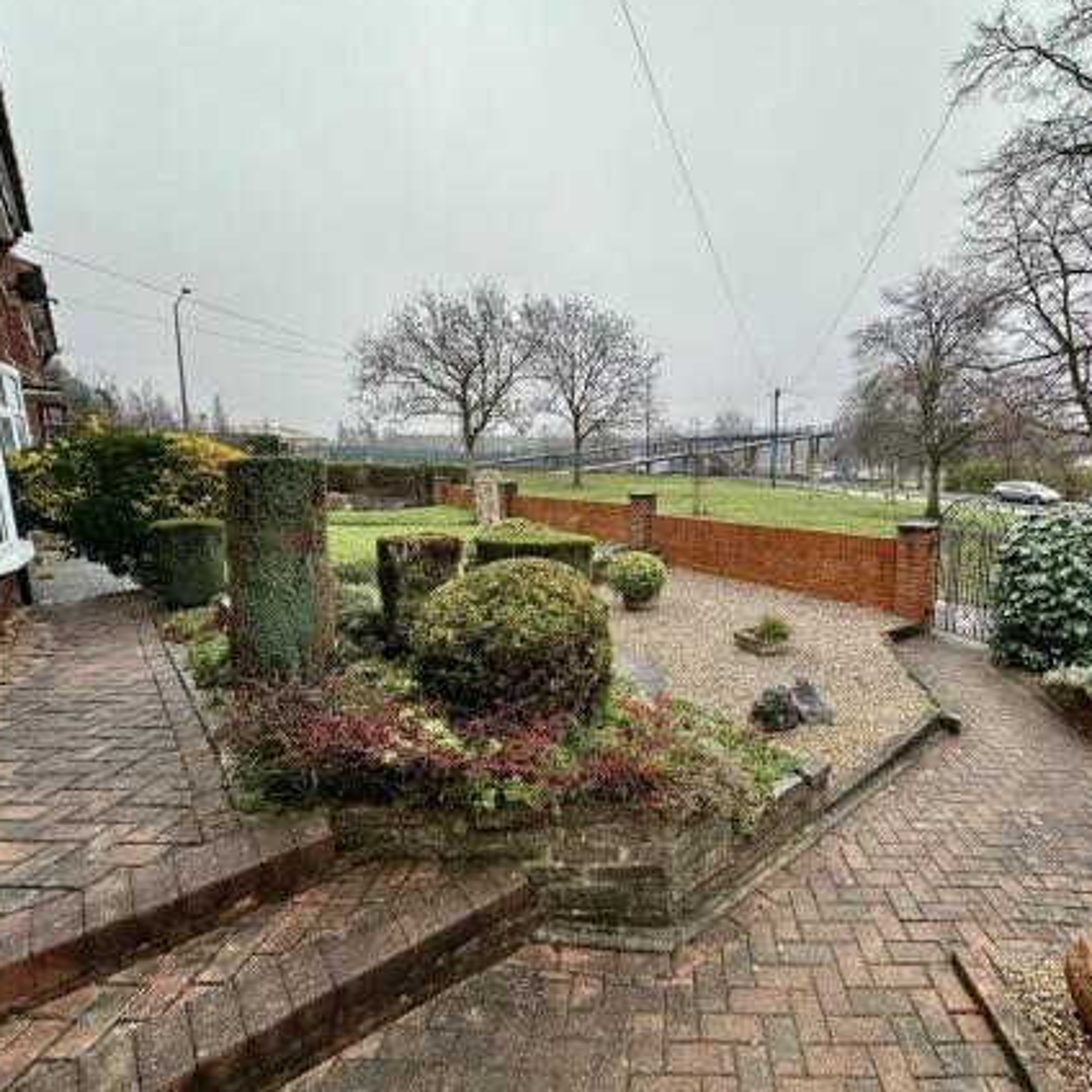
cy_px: 547
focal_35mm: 17
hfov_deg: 82.4
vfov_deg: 84.0
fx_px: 607
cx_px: 681
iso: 64
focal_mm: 2.22
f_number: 2.2
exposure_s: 1/99
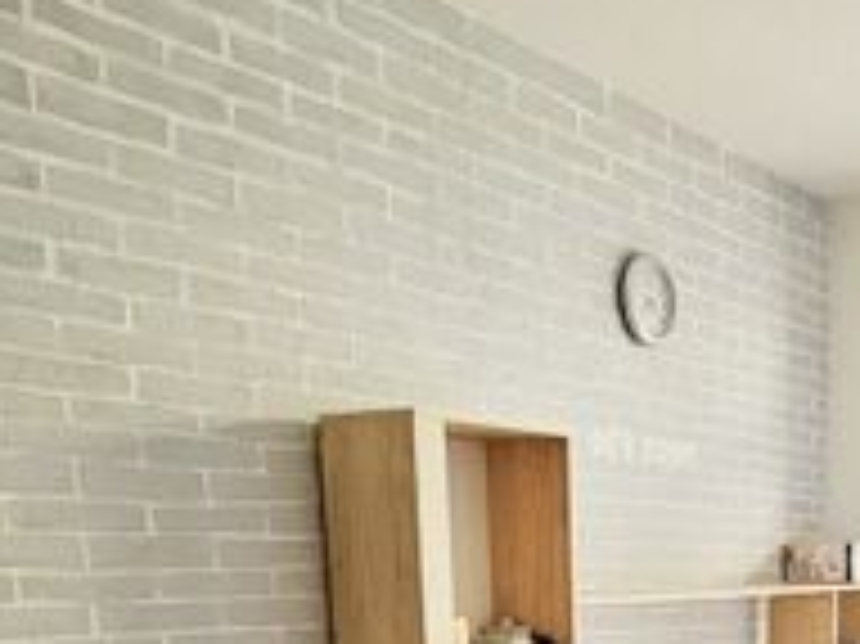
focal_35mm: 48
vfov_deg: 25.4
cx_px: 777
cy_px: 869
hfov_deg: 37.1
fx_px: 1192
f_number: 2.2
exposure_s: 1/50
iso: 32
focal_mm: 1.7
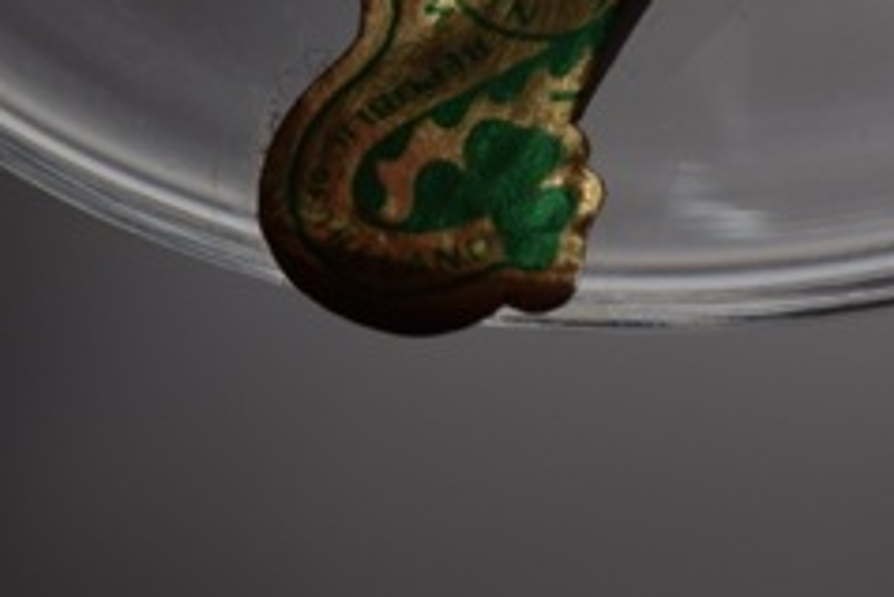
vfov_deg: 4.0
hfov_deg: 6.0
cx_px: 473
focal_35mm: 346
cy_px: 81
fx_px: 8600
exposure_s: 1/100
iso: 100
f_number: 6.3
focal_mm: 55
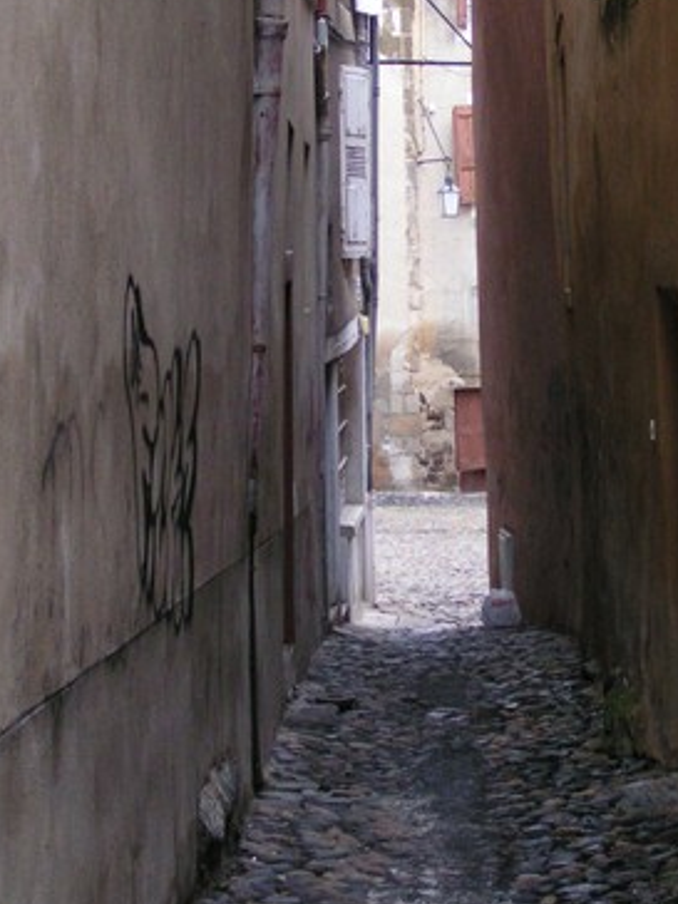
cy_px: 287
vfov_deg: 21.4
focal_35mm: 91
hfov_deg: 16.2
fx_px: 2376
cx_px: 467
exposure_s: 1/40
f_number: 3.2
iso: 200
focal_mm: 8.3
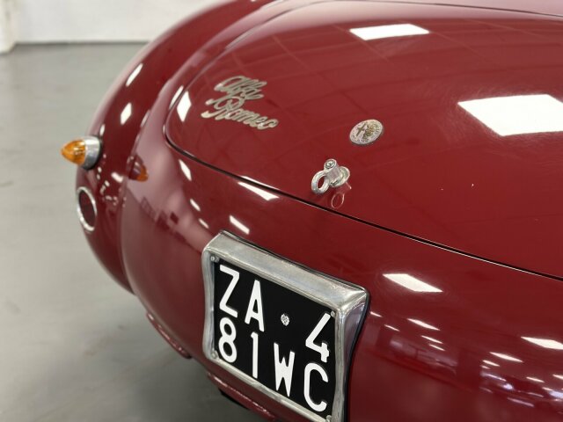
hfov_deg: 39.7
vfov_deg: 30.3
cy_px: 211
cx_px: 282
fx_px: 781
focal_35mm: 48
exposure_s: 1/60
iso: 320
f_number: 1.78
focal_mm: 6.86
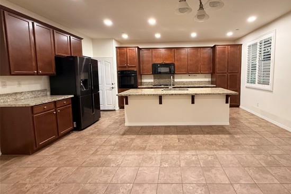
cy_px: 87
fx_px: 137
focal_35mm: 17
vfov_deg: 70.2
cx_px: 169
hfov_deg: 92.5
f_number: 2.2
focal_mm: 2.22
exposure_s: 1/60
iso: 400
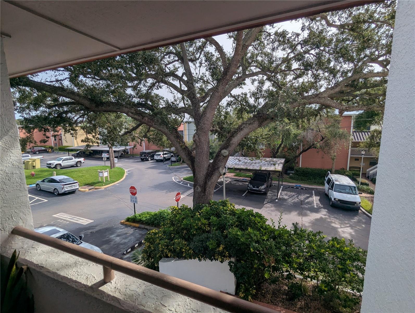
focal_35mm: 16
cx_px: 208
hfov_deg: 94.4
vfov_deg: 78.2
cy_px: 156
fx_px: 192
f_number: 2.2
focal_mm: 2.35
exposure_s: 1/1499
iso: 50
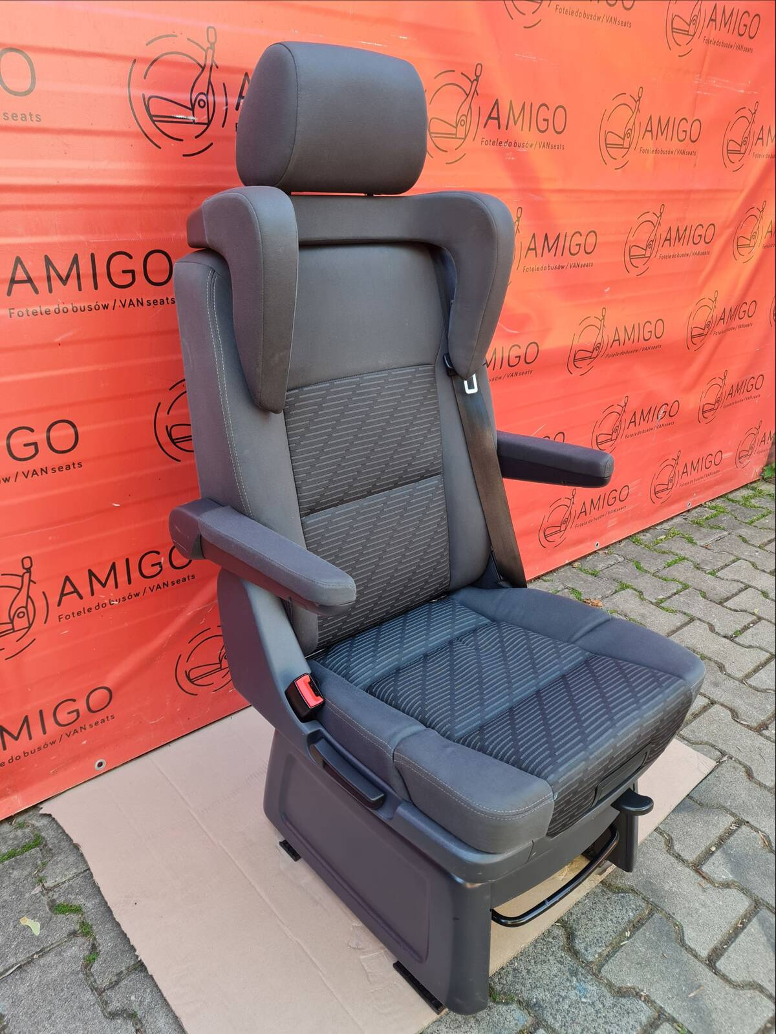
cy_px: 517
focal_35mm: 26
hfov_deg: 53.1
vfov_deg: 67.3
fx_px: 777
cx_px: 388
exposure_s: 1/100
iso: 80
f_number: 1.8
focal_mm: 5.4
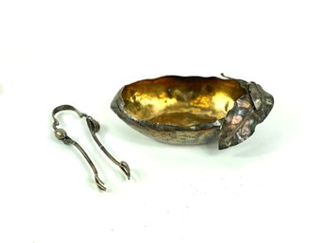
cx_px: 162
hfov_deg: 36.8
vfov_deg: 28.0
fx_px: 487
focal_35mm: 52
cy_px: 122
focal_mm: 6
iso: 20
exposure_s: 1/296
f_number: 2
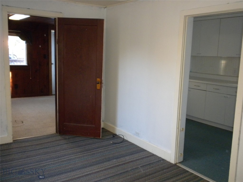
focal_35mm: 37
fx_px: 260
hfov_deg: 50.1
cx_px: 122
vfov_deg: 38.7
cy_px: 91
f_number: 3.5
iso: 400
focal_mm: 6.6
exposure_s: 1/30
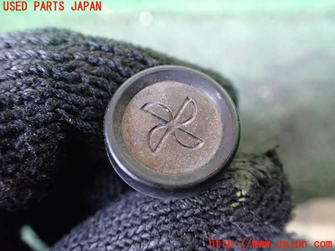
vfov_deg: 46.8
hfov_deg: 60.0
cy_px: 126
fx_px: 290
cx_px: 168
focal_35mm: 30
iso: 800
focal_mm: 5.4
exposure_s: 1/30
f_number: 2.3
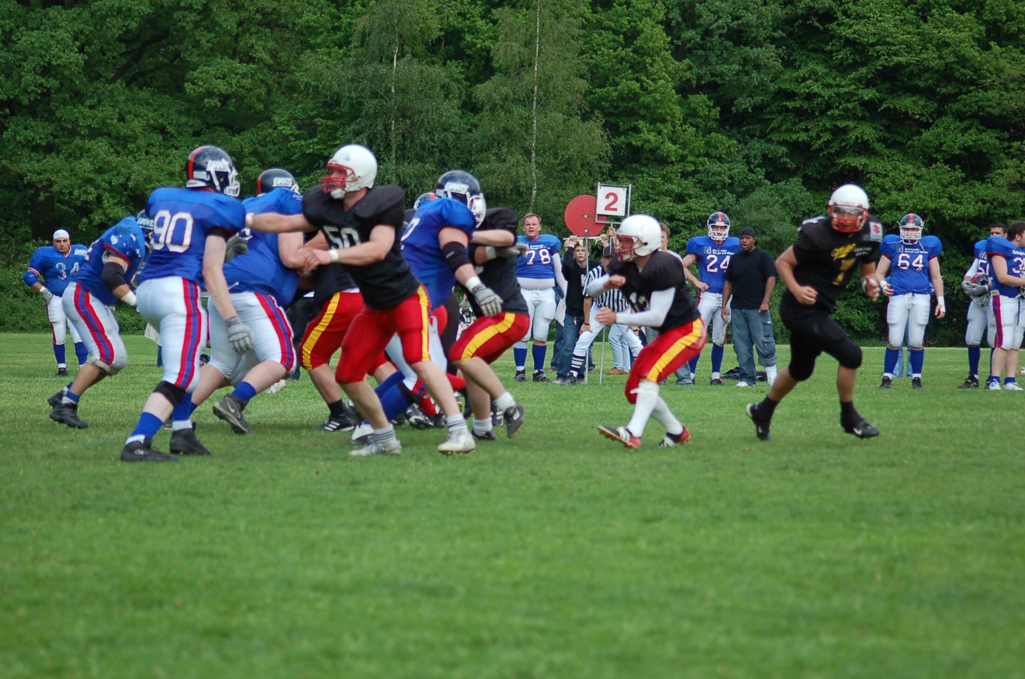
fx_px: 4689
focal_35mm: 165
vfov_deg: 8.3
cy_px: 340
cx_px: 512
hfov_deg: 12.5
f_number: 4.2
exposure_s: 1/1000
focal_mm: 110
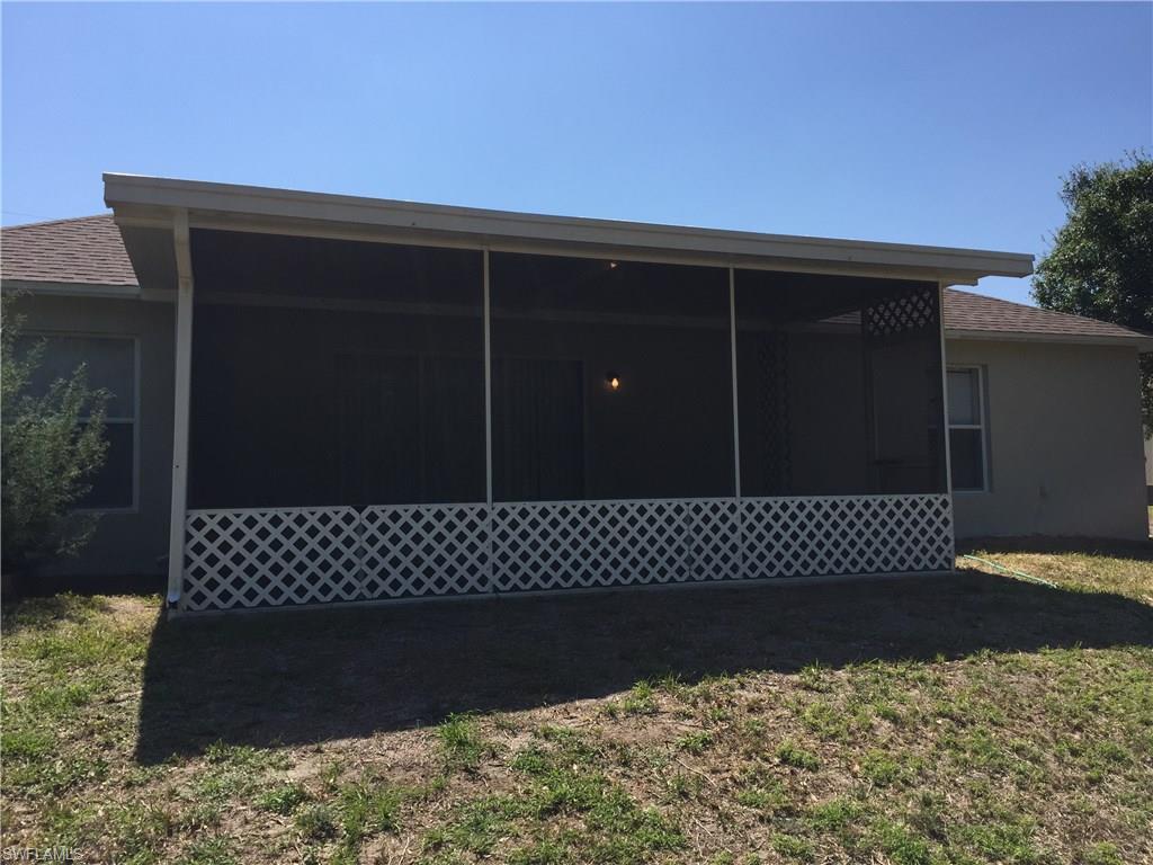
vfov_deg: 48.2
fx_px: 966
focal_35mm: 29
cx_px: 576
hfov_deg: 61.7
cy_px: 432
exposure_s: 1/2083
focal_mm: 4.15
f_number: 2.2
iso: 32
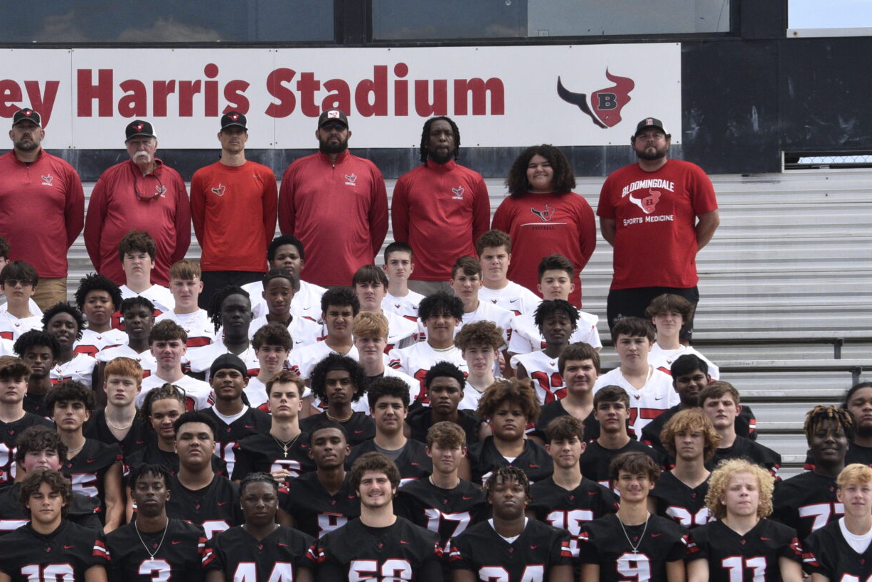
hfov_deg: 10.9
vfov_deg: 7.3
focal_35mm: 188
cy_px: 386
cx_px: 235
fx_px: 4555
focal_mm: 90
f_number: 13
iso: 1600
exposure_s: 1/640
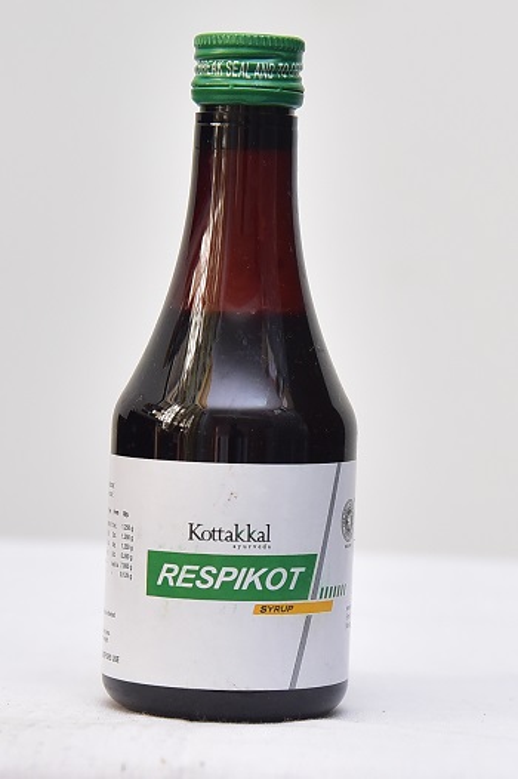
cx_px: 259
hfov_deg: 20.6
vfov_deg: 30.5
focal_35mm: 66
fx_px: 1426
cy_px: 390
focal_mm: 66
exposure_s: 1/125
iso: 1600
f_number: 4.5
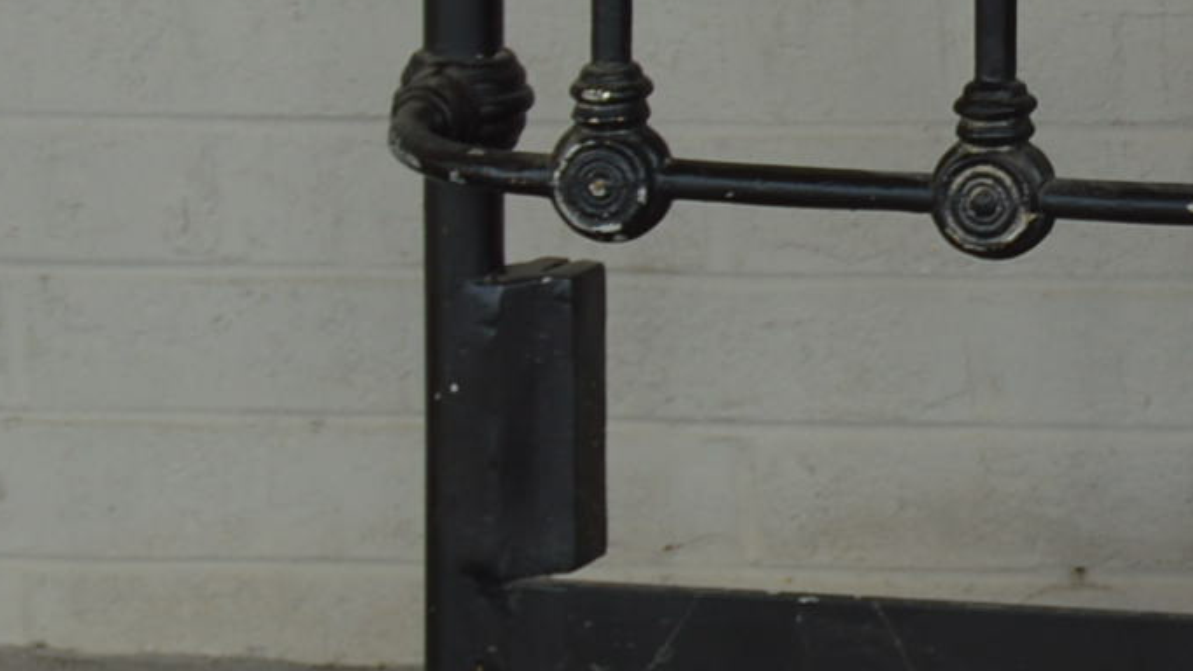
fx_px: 6778
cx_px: 2161
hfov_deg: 9.6
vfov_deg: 5.5
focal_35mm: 214
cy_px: -685
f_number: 5.6
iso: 100
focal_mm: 31
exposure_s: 1/250
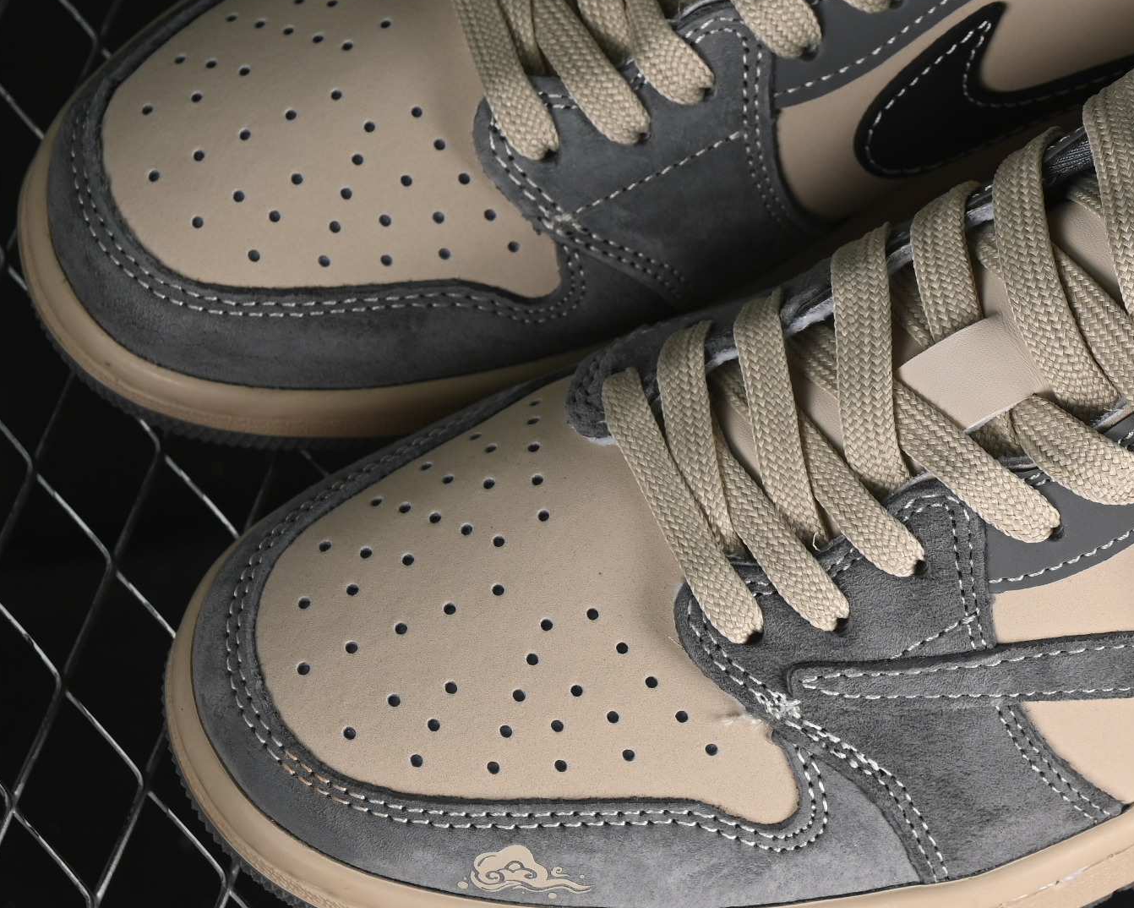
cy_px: 272
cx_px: 928
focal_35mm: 146
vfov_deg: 10.6
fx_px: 4901
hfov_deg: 13.1
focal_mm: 50
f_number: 7.1
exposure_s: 1/80
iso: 160
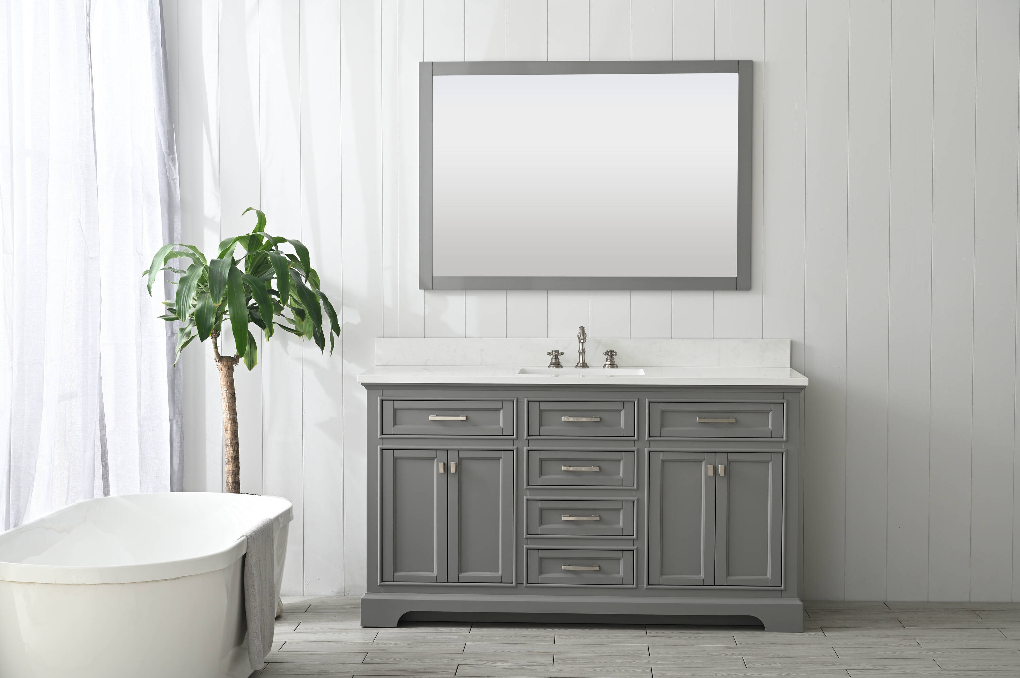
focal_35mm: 57
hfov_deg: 35.1
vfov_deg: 23.7
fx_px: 1614
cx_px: 510
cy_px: 339
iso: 100
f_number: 9
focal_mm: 57
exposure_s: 1/160
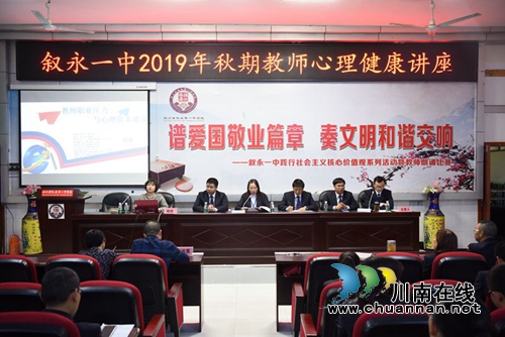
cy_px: 168
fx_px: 477
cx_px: 252
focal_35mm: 34
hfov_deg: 55.8
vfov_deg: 38.9
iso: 800
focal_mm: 34
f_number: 3.2
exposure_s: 1/40
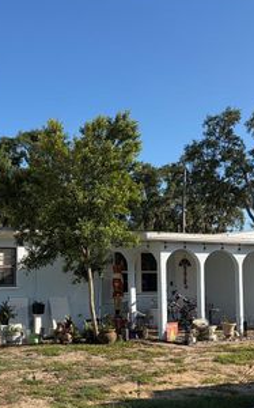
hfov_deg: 27.9
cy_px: 243
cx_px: 102
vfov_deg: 43.3
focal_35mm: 46
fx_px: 510
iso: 64
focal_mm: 5.96
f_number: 1.6
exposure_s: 1/3448
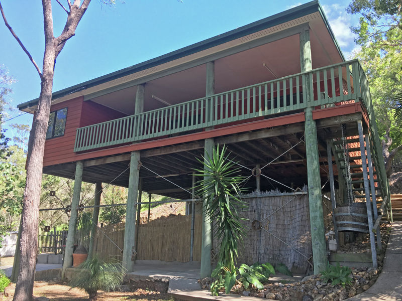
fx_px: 337
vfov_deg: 48.2
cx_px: 201
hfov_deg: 61.7
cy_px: 150
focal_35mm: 29
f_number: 2.2
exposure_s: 1/212
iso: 25
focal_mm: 4.15
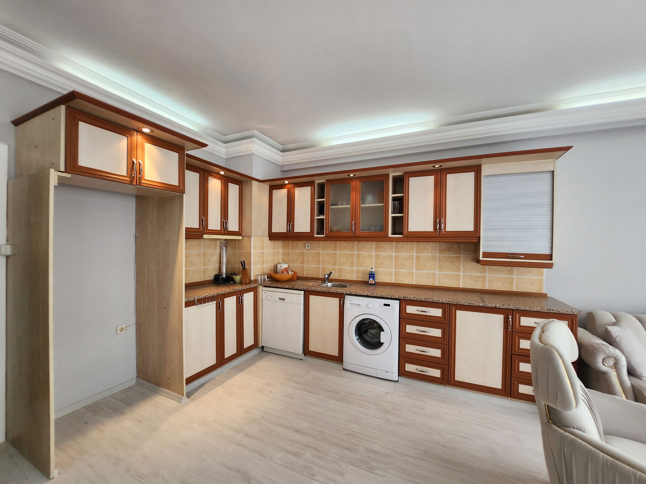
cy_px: 242
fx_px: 243
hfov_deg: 106.2
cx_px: 323
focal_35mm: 13
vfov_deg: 89.9
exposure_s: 1/50
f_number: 2.2
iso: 160
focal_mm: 1.7
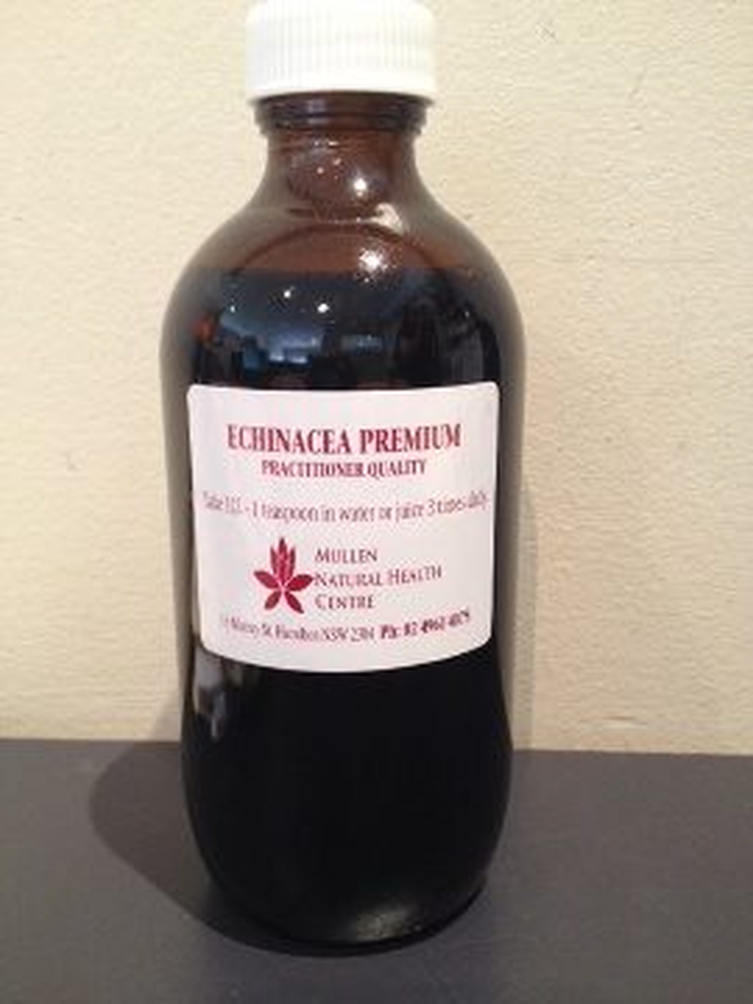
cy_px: 502
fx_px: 1015
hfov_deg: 40.7
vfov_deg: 52.6
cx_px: 376
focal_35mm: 35
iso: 250
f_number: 2.4
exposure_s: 1/20
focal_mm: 4.28
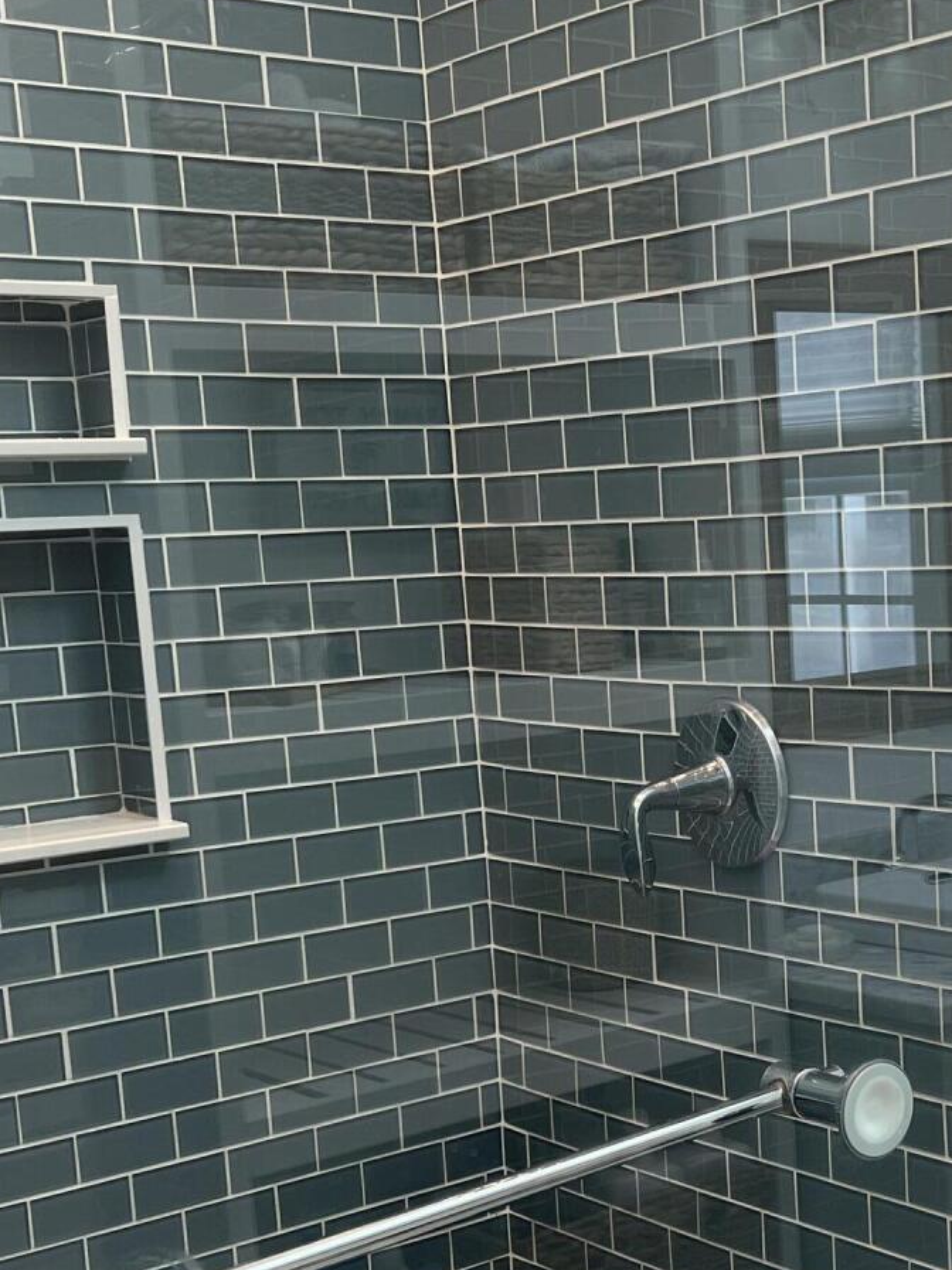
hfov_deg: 24.7
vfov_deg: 32.9
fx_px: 2128
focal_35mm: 58
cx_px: 802
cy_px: 862
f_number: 1.5
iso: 50
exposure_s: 1/121
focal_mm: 5.7
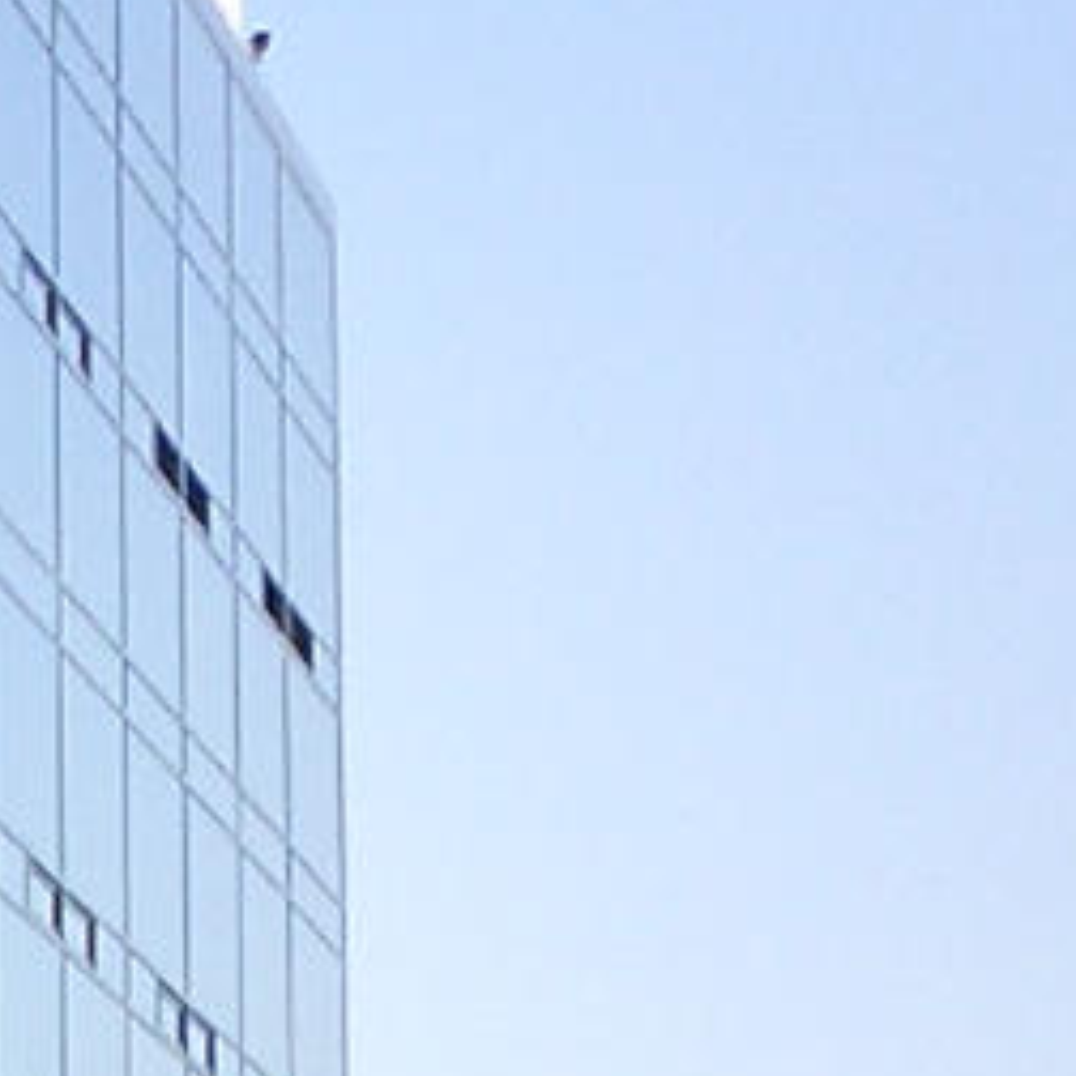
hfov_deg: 10.1
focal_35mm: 166
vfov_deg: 10.2
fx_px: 5838
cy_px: 1618
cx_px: -619
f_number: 3.5
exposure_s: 1/800
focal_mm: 5.6
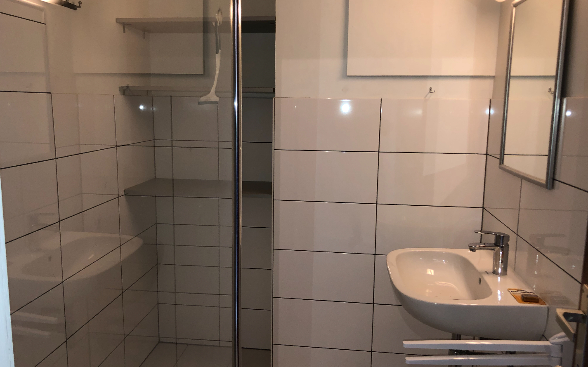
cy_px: 170
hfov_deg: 62.9
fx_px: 481
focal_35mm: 30
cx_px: 294
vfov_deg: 41.8
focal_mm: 3.99
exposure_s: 1/15
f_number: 1.8
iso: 50
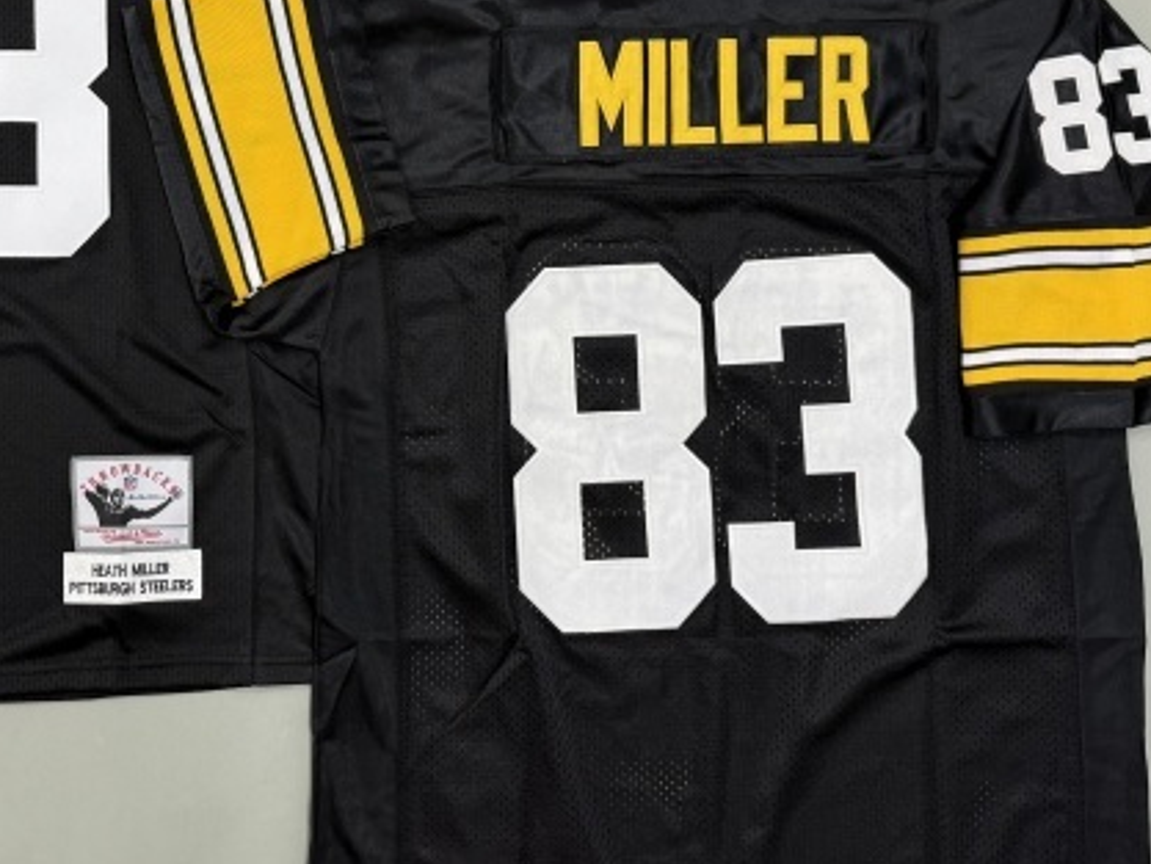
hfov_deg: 40.4
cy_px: 284
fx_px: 1530
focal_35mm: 46
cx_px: 334
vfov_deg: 31.3
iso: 160
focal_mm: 6.76
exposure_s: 1/50
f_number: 1.78
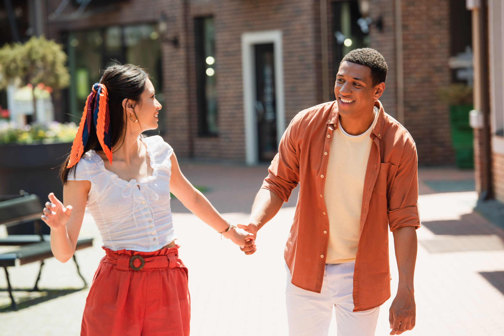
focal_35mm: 140
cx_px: 252
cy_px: 168
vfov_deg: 9.8
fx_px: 1961
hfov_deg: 14.6
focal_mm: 140
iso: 100
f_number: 5
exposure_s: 1/400
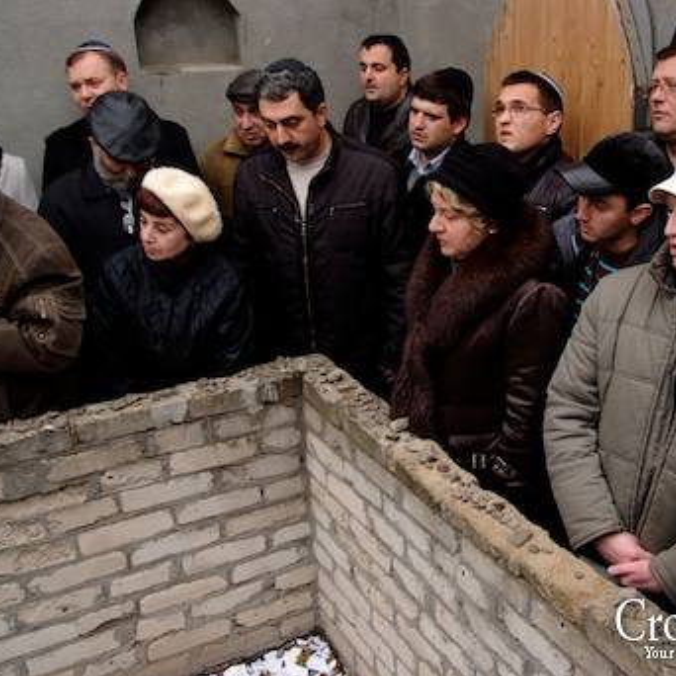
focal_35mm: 43
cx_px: 505
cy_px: 344
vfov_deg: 39.2
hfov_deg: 38.2
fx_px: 950
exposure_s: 1/160
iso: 800
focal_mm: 22
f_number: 4.5
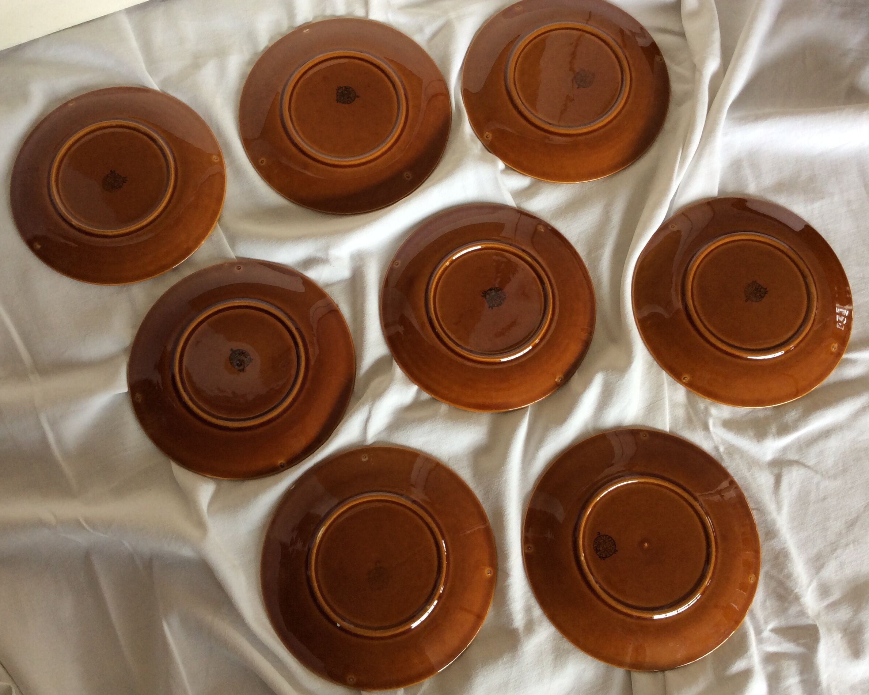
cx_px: 430
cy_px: 351
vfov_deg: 43.4
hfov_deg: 52.8
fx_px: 874
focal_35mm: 34
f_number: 2.4
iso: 50
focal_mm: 3.3
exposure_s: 1/50
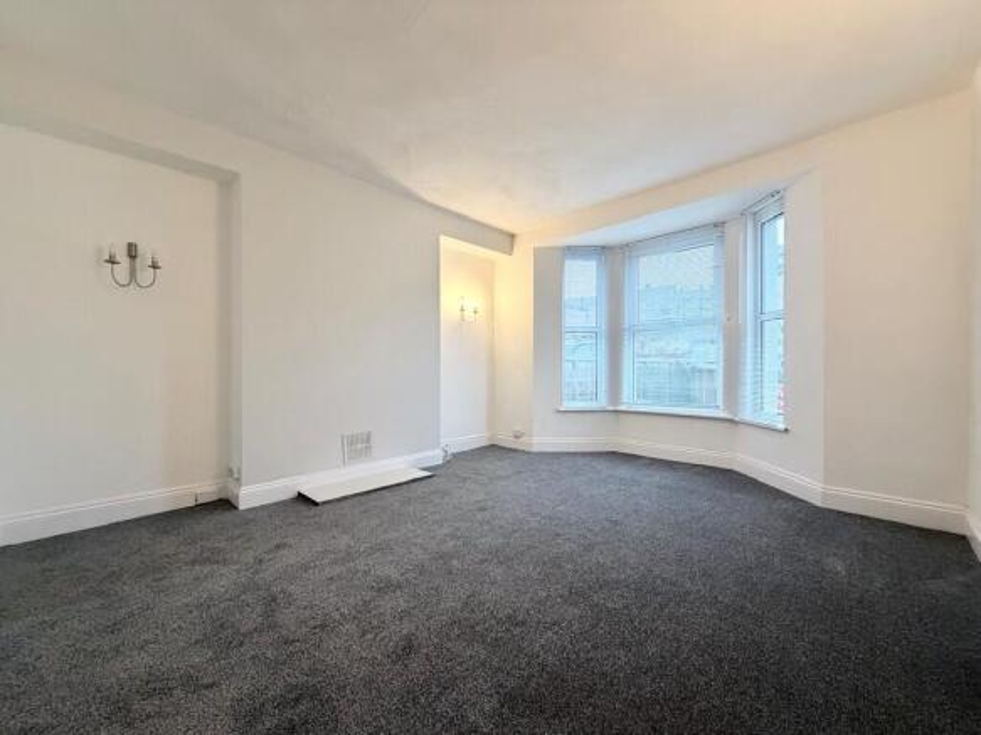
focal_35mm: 14
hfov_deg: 102.1
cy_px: 368
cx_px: 490
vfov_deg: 85.7
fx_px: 397
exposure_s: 1/100
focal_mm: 2.22
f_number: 2.2
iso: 320
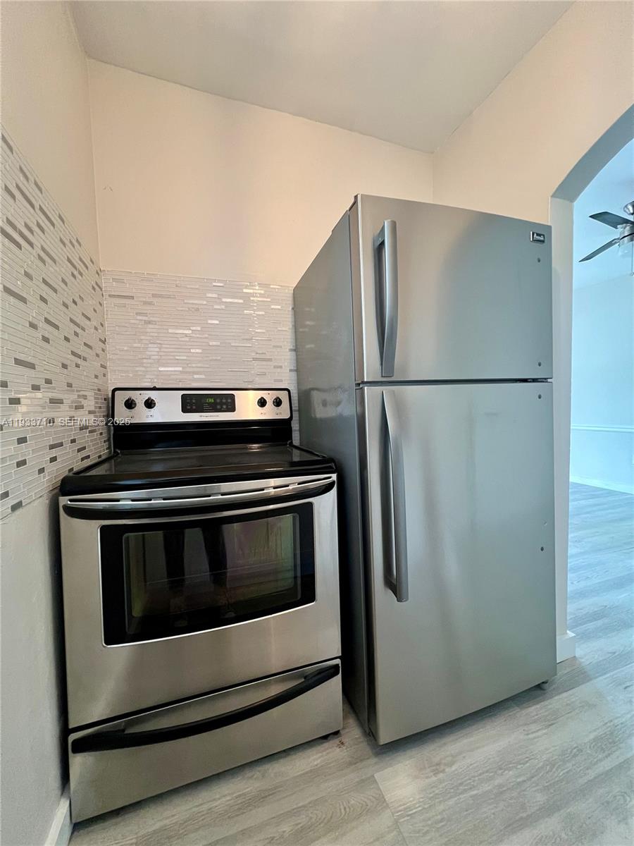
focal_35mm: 13
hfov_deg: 89.9
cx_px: 317
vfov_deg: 106.2
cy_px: 423
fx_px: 317
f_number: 1.8
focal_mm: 1.57
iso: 400
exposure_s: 1/60
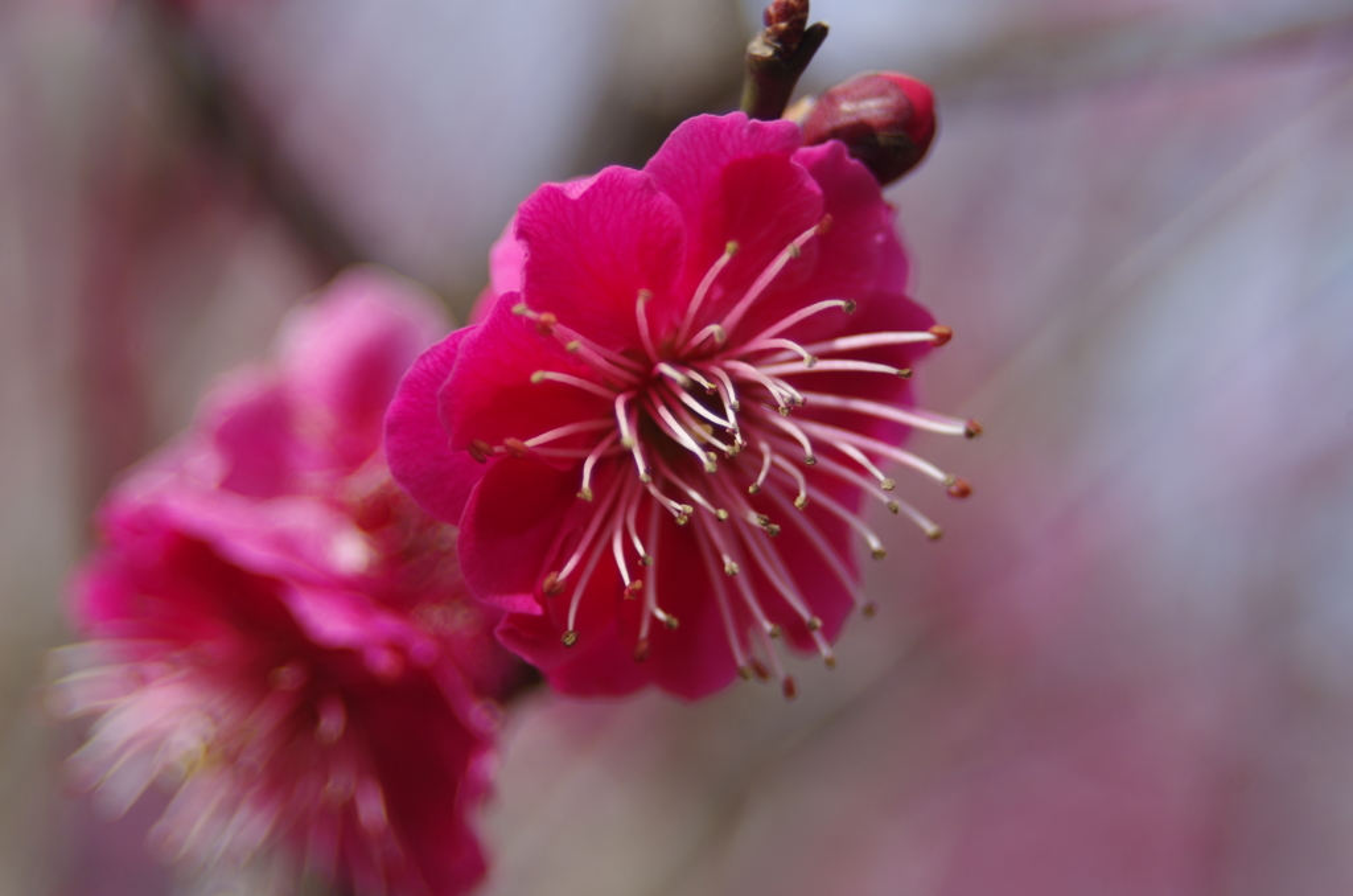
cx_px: 676
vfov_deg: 11.4
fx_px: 4500
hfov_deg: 17.1
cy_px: 448
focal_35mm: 120
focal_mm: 80
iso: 100
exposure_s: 1/200
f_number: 5.6
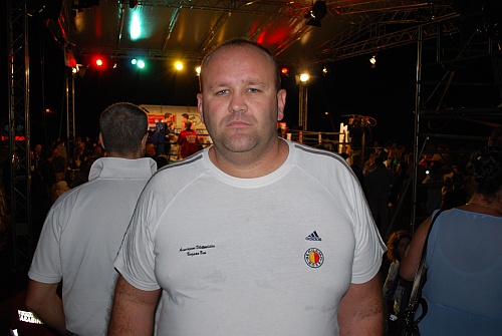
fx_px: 461
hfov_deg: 57.2
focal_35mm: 33
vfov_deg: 40.1
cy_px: 168
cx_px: 251
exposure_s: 1/60
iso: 200
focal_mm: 22
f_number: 4
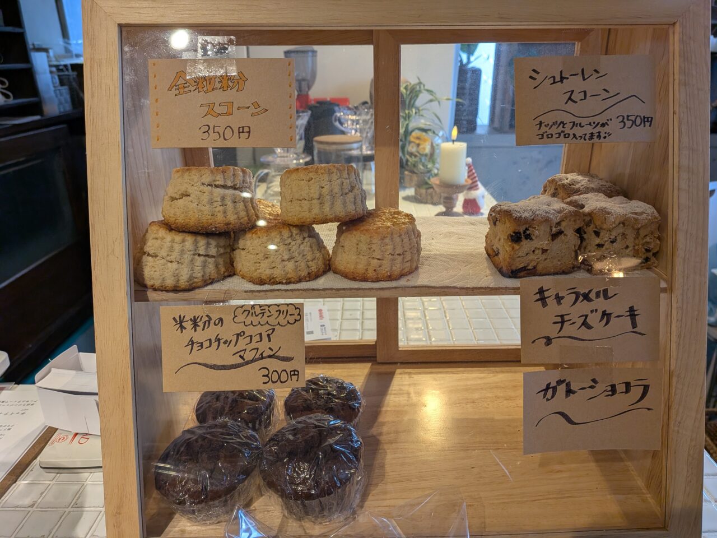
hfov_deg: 71.6
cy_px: 269
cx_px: 358
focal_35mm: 24
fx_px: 497
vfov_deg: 56.8
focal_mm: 4.53
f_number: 1.7
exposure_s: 1/60
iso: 99
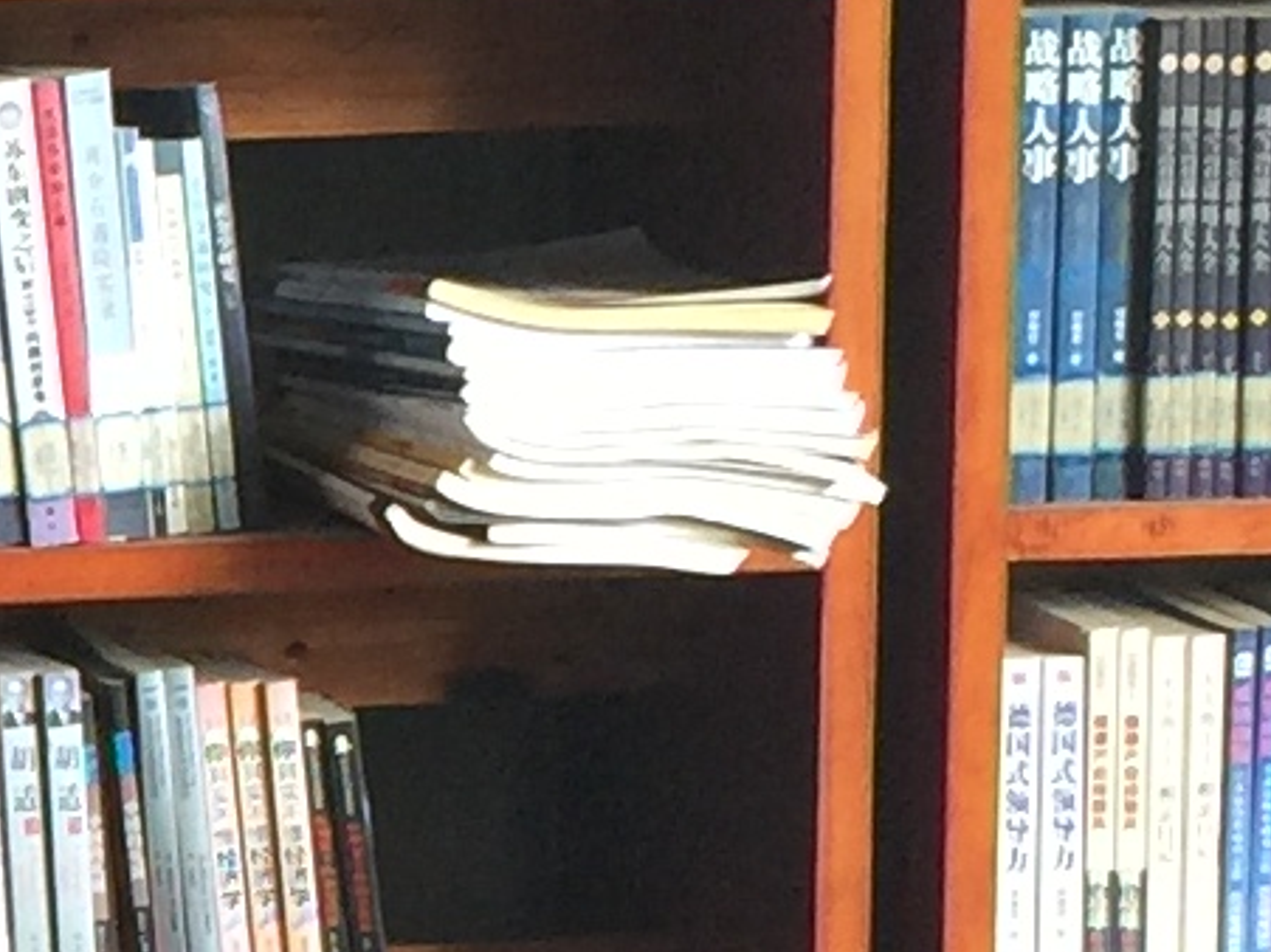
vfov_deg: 7.0
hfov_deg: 8.9
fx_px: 7709
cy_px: 977
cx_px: -1313
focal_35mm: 210
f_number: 2.2
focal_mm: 4.15
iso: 50
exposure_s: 1/33
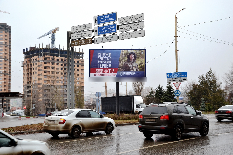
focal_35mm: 48
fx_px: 311
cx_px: 116
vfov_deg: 28.1
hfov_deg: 41.1
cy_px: 78
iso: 400
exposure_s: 1/160
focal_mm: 32
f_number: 5.6
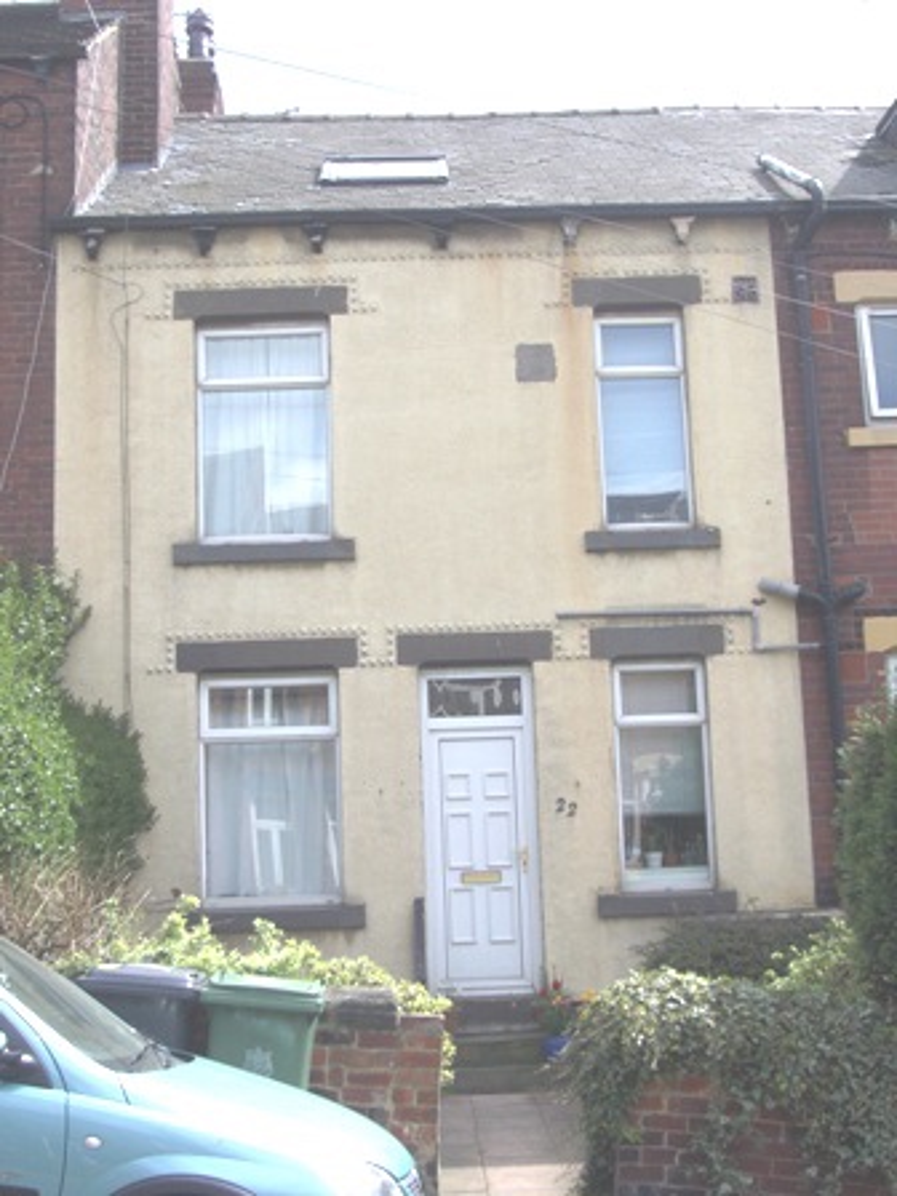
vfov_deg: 38.9
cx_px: 448
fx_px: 1693
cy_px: 598
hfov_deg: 29.7
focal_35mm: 49
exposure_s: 1/250
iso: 50
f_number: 5
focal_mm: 8.2
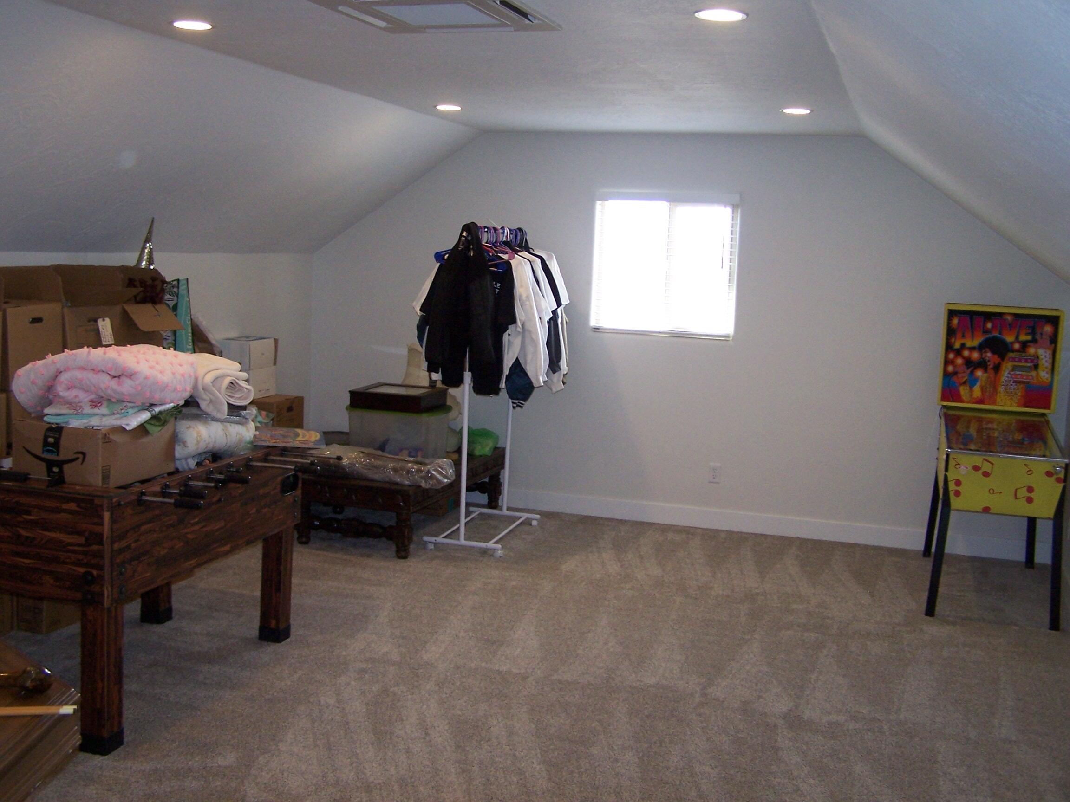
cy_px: 401
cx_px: 535
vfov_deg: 37.7
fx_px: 1175
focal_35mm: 38
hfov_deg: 49.0
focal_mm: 6.3
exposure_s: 1/60
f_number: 2.8
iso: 140
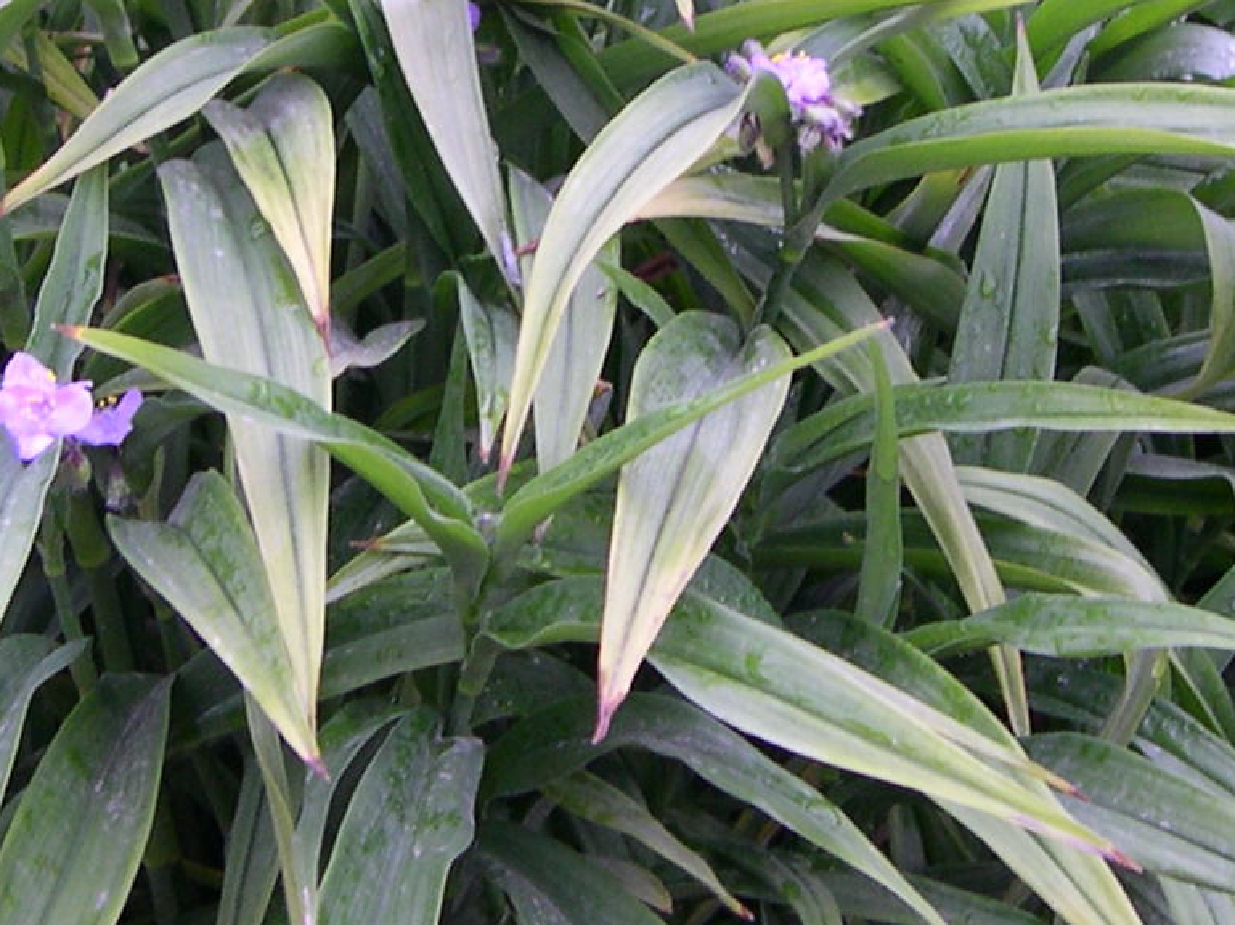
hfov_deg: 21.7
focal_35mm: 89
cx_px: 231
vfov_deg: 16.5
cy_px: 194
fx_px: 3174
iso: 100
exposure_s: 1/33
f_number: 2.8
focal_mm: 8
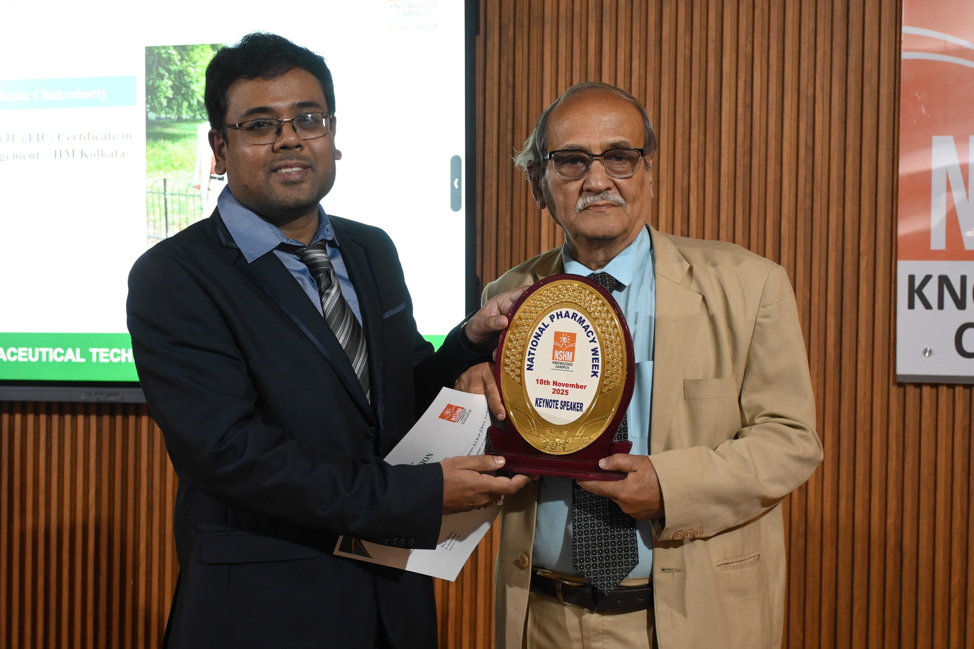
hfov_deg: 37.9
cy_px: 324
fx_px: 1420
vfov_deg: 25.8
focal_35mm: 52
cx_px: 487
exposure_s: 1/60
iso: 2000
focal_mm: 35
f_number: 5.3
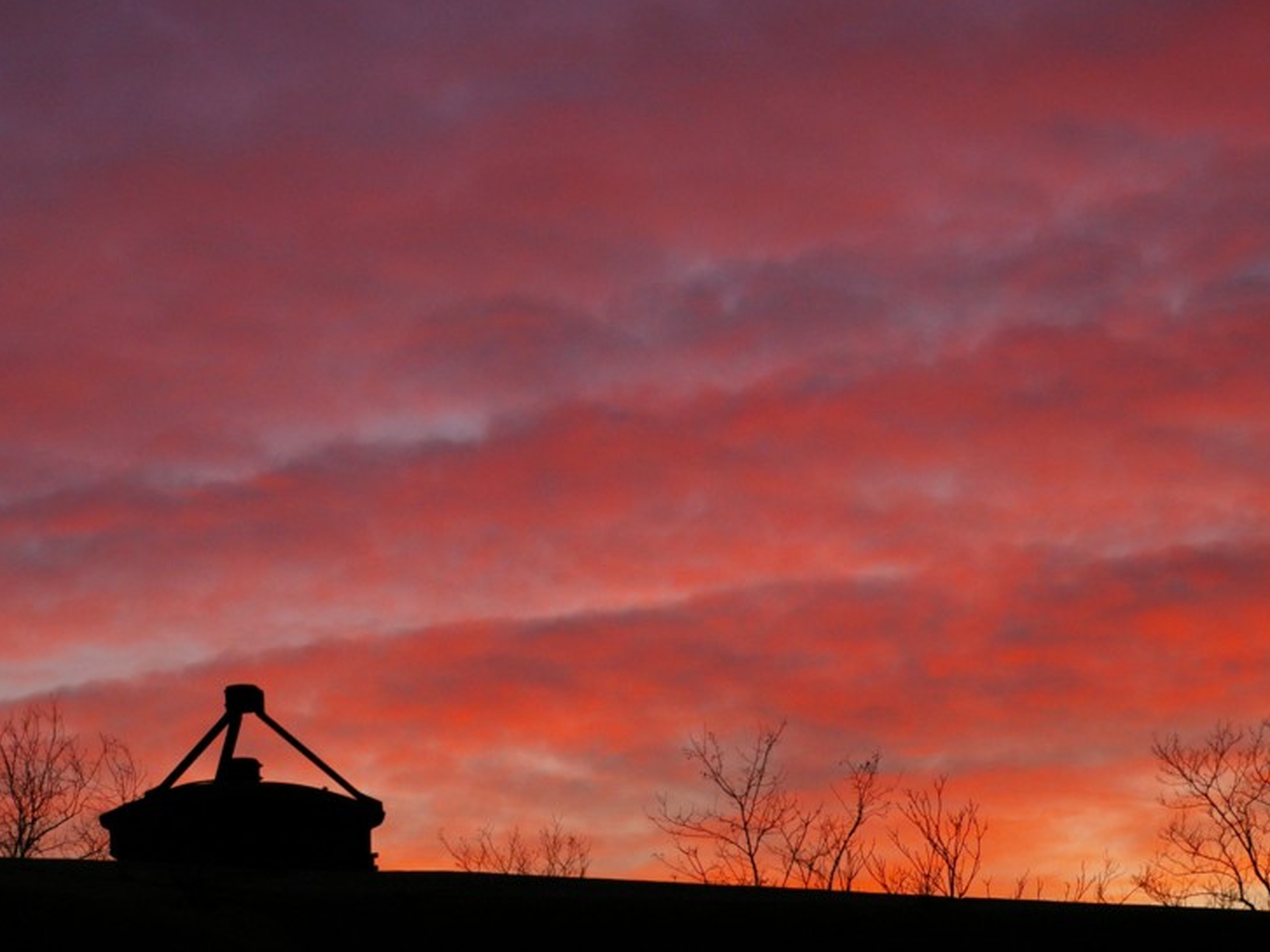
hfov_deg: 17.6
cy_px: 572
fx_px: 4097
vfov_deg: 13.2
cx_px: 536
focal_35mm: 112
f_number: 8
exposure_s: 1/60
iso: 800
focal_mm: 55
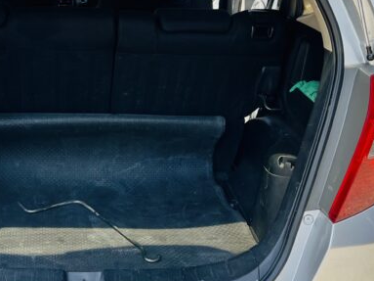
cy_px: 111
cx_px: 86
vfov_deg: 27.0
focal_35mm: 54
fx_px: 583
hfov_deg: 34.7
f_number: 1.5
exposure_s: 1/763
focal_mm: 5.7
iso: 50
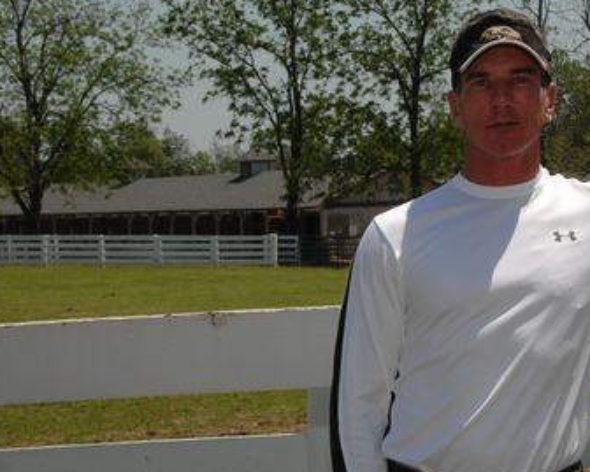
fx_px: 1869
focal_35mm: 107
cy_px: 180
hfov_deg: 17.7
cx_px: 527
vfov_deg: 14.4
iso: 100
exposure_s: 1/125
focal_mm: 40
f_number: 13
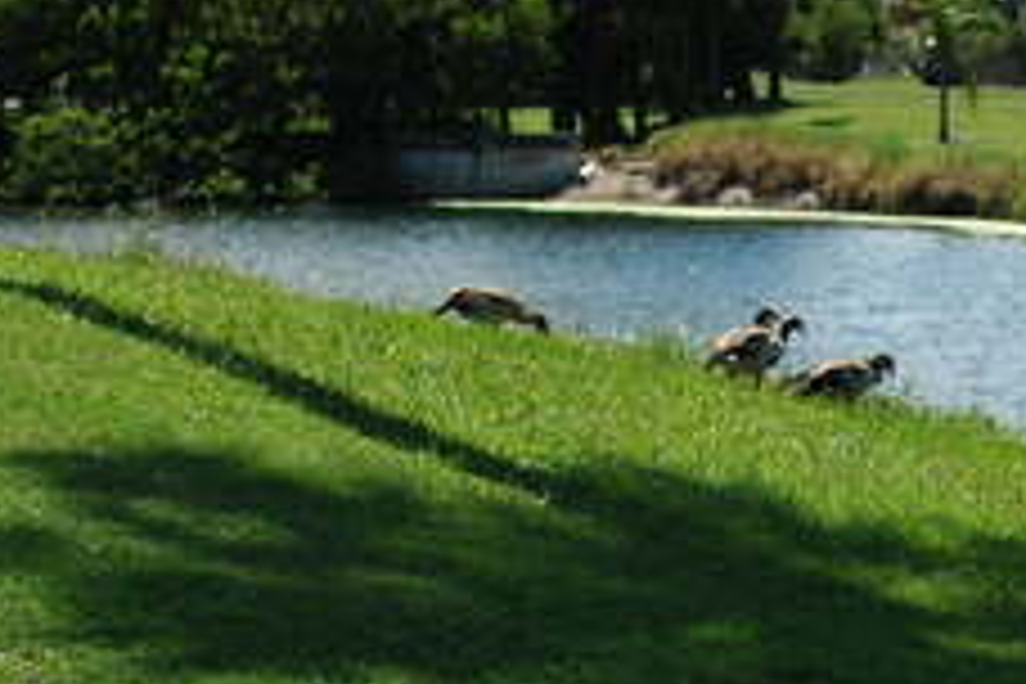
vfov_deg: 9.9
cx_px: 963
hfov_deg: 14.6
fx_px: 3942
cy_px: 396
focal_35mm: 138
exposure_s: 1/8000
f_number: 2.5
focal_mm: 35
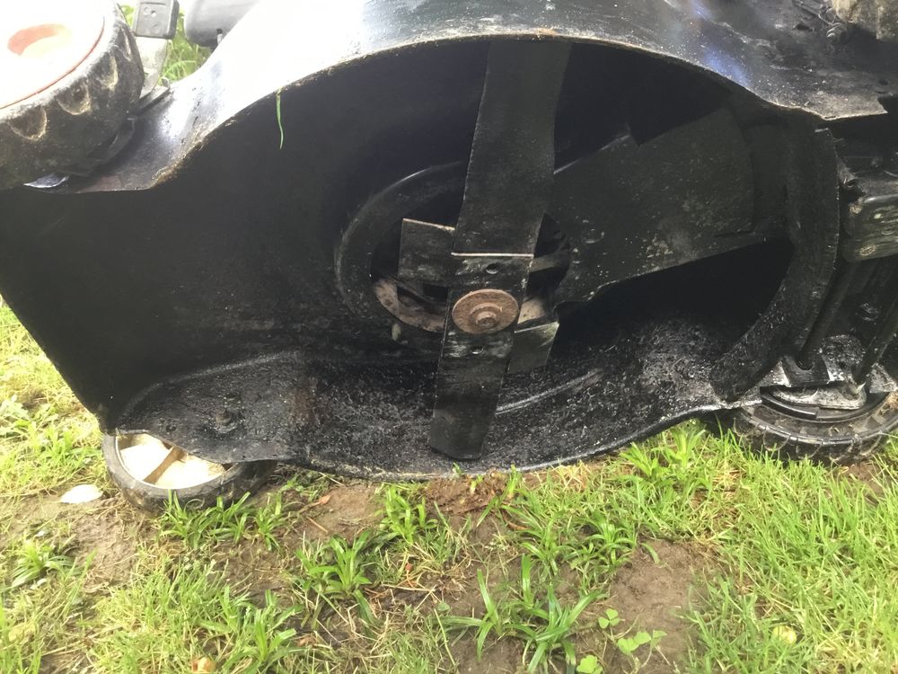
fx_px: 804
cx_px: 449
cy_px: 337
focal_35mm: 31
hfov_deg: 58.4
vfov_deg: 45.4
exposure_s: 1/33
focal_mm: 3.3
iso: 125
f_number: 2.4
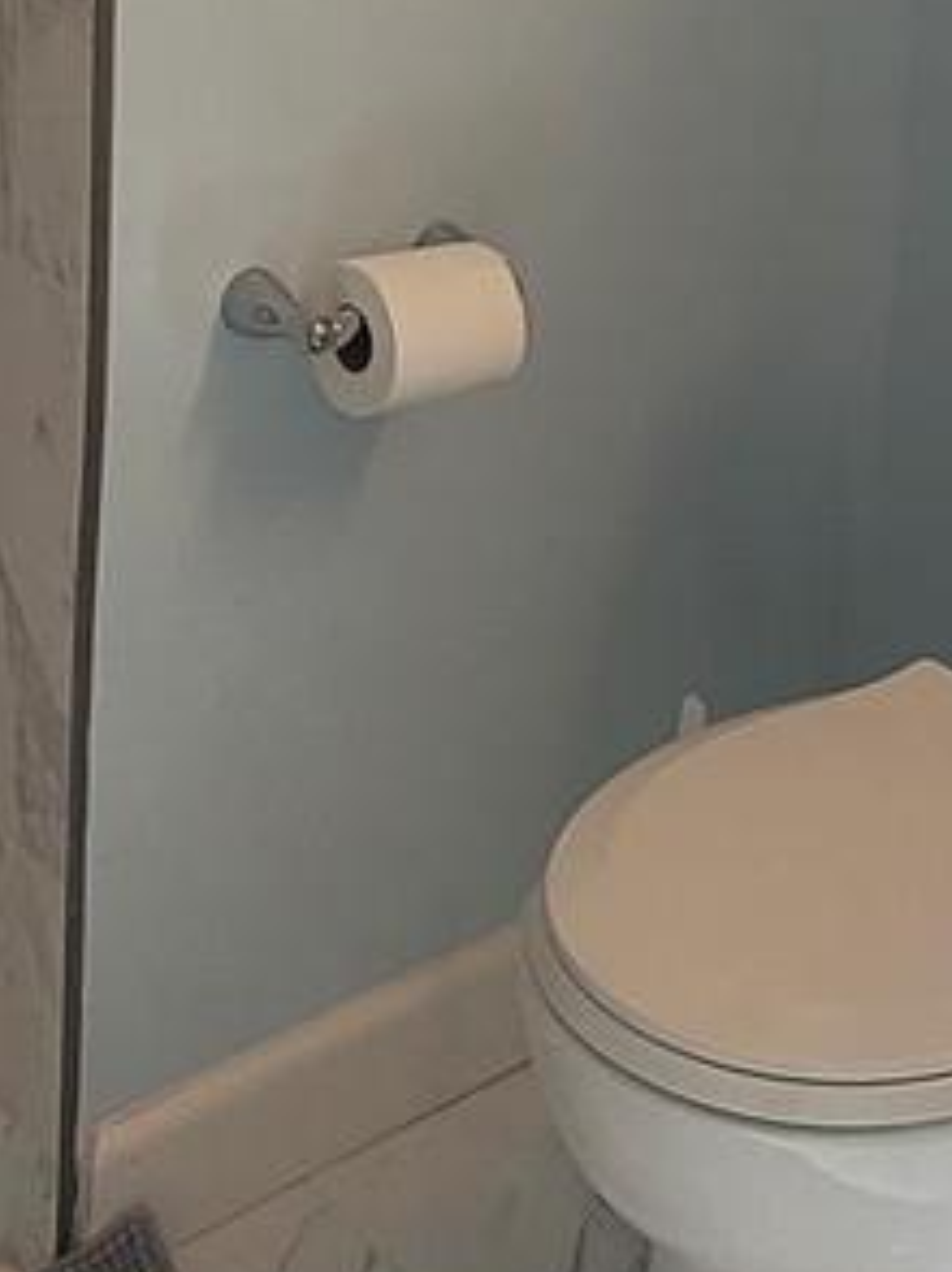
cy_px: -190
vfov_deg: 26.0
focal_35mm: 68
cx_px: 822
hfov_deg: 21.2
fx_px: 2497
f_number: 2.2
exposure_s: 1/59
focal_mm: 1.74
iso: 64
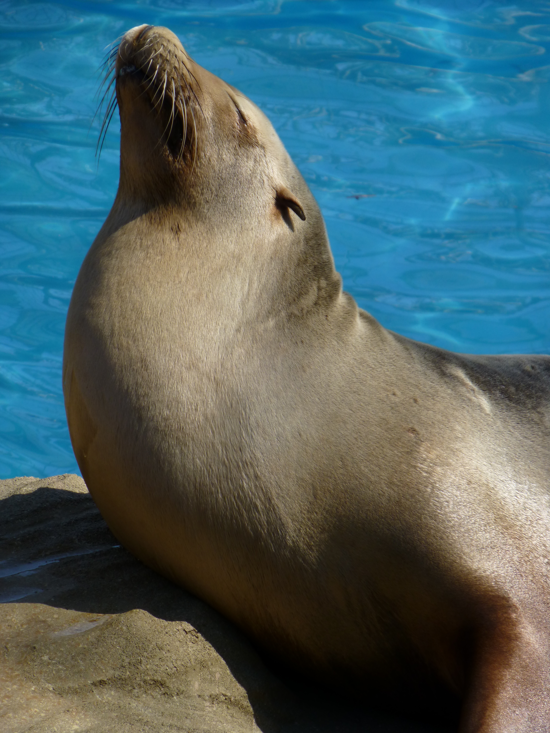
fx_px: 6610
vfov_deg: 6.4
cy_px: 366
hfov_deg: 4.8
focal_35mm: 312
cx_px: 275
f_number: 5.9
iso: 100
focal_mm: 55.7
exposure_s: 1/400
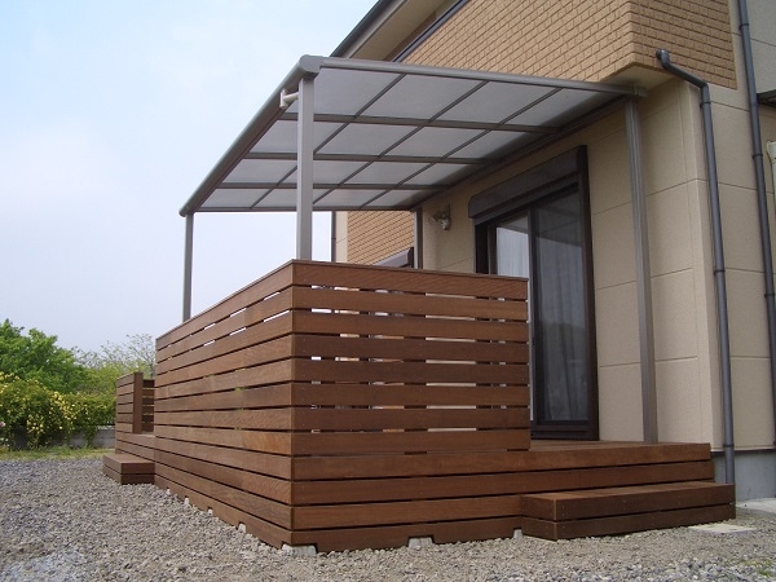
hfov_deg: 52.6
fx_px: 785
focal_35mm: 35
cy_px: 291
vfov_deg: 40.7
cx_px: 388
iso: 50
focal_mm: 5.8
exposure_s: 1/400
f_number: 4.3
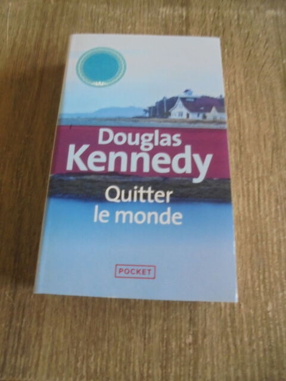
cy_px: 190
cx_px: 143
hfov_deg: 53.1
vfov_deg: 67.3
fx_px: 286
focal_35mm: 26
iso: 400
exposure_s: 1/10
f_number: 3.5
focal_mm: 4.6
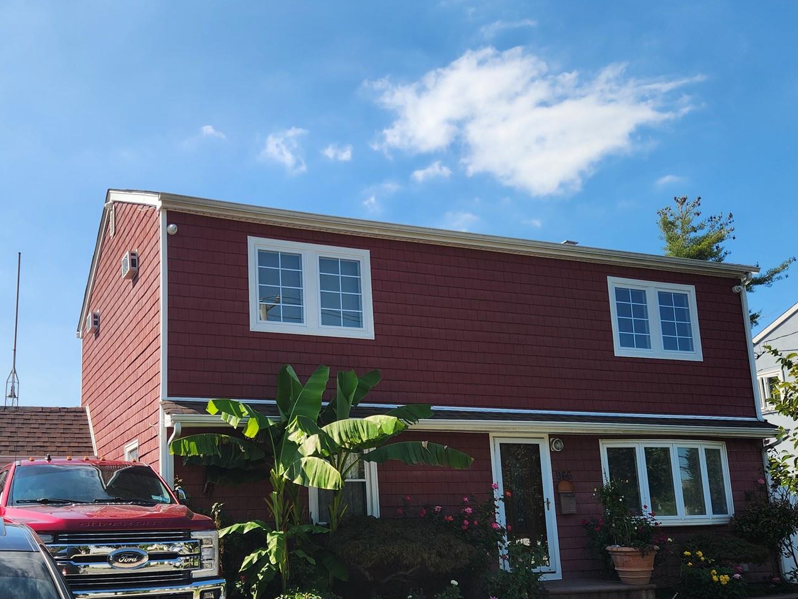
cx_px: 318
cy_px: 385
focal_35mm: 37
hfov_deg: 49.8
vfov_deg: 38.4
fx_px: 853
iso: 20
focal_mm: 5.4
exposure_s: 1/1480
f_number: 1.8
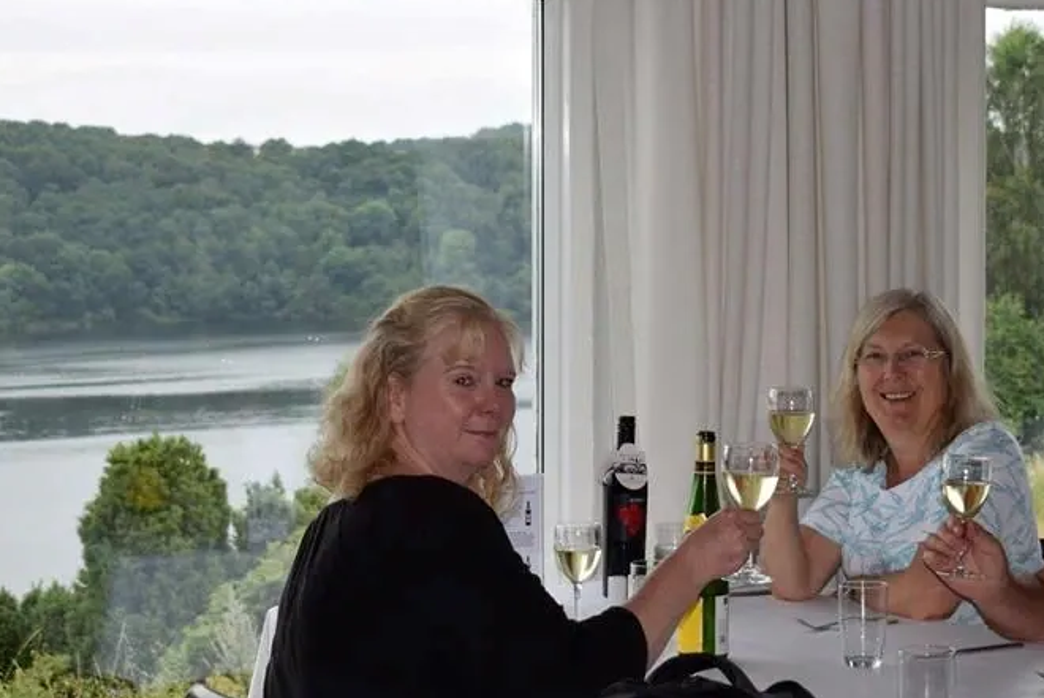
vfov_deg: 14.0
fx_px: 2844
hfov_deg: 20.8
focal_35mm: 98
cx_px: 650
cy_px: 220
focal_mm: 40
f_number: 5.6
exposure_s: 1/125
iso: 100
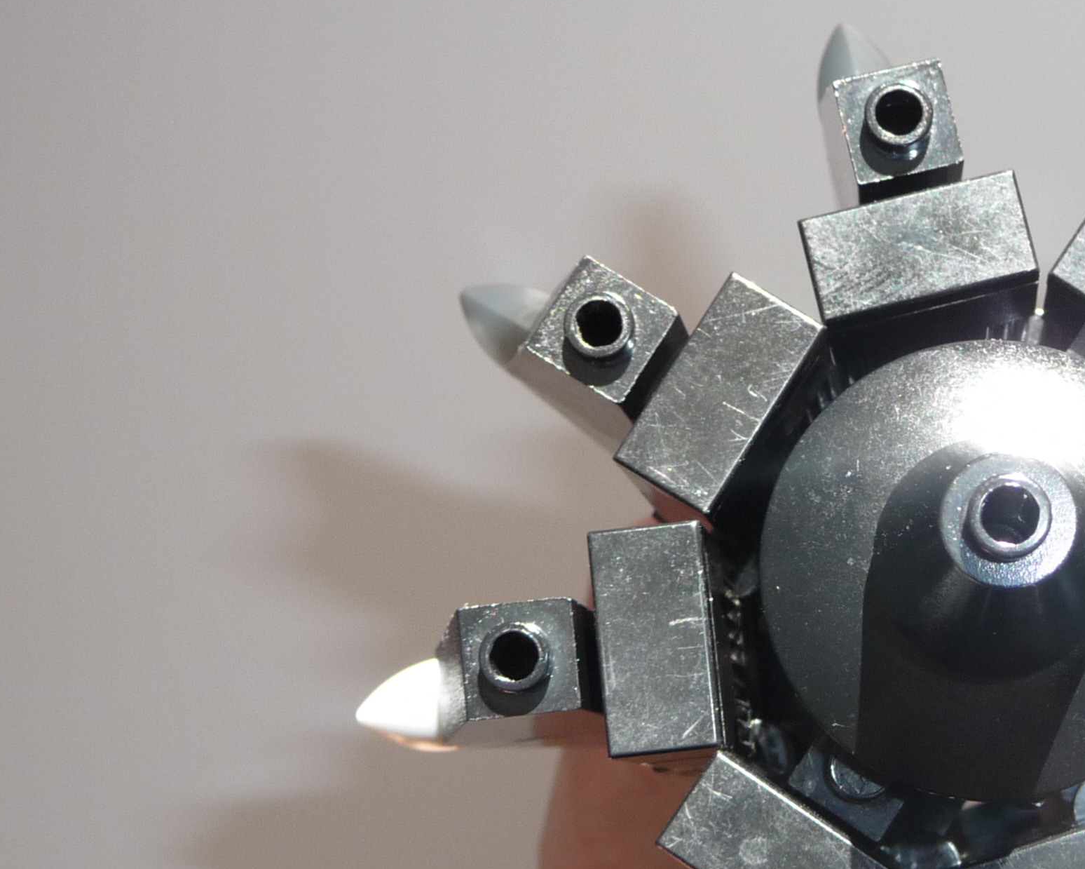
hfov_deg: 29.6
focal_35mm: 61
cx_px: 992
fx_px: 1959
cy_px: 641
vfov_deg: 24.7
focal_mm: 4.7
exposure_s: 1/50
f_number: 3.3
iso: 100
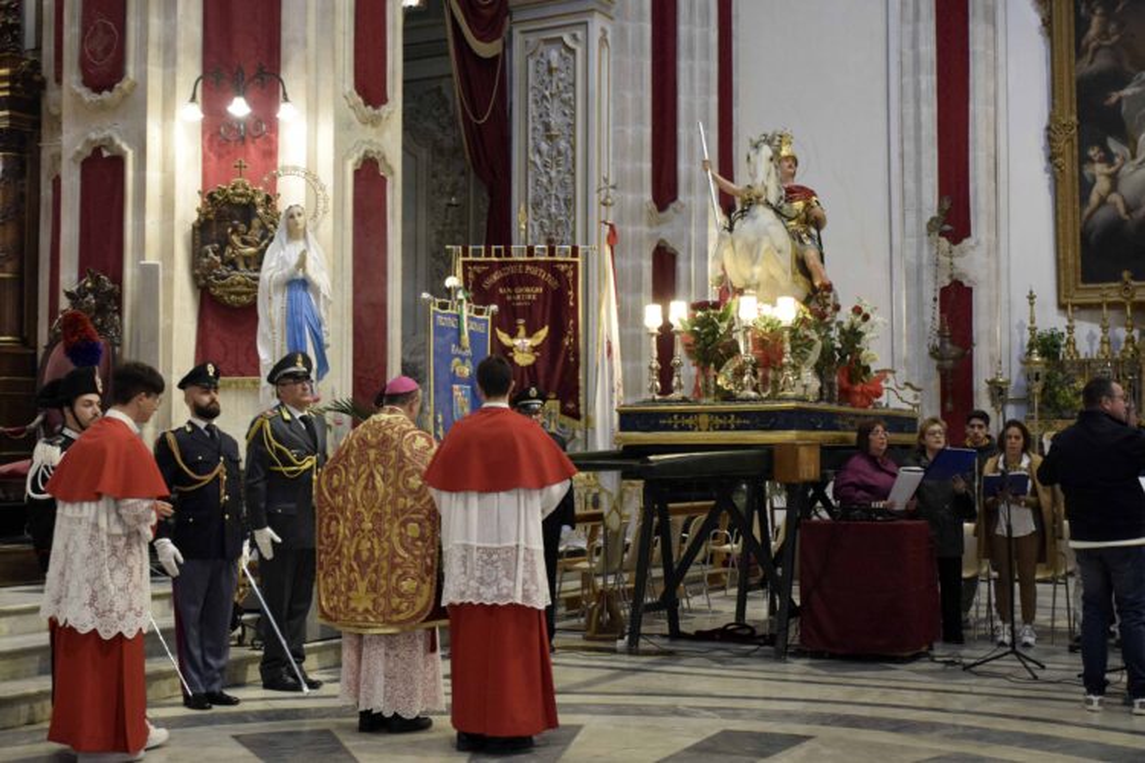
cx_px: 572
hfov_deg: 43.6
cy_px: 382
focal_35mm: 45
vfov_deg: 29.9
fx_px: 1431
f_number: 5.6
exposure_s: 1/60
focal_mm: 30
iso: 2500
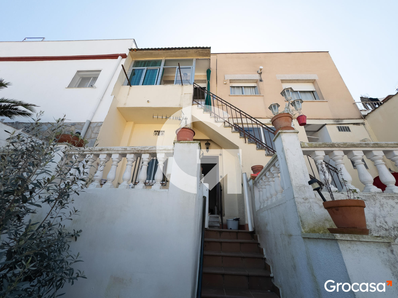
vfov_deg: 85.7
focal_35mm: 14
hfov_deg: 102.1
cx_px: 199
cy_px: 149
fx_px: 161
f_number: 2.2
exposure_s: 1/680
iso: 40
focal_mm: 2.22
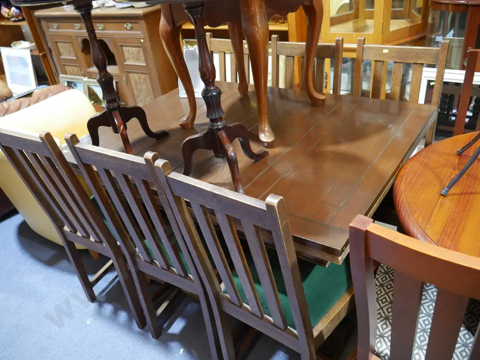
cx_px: 240
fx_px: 388
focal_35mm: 28
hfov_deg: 63.4
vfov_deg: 49.8
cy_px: 180
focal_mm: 14
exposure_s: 1/60
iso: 1250
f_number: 4
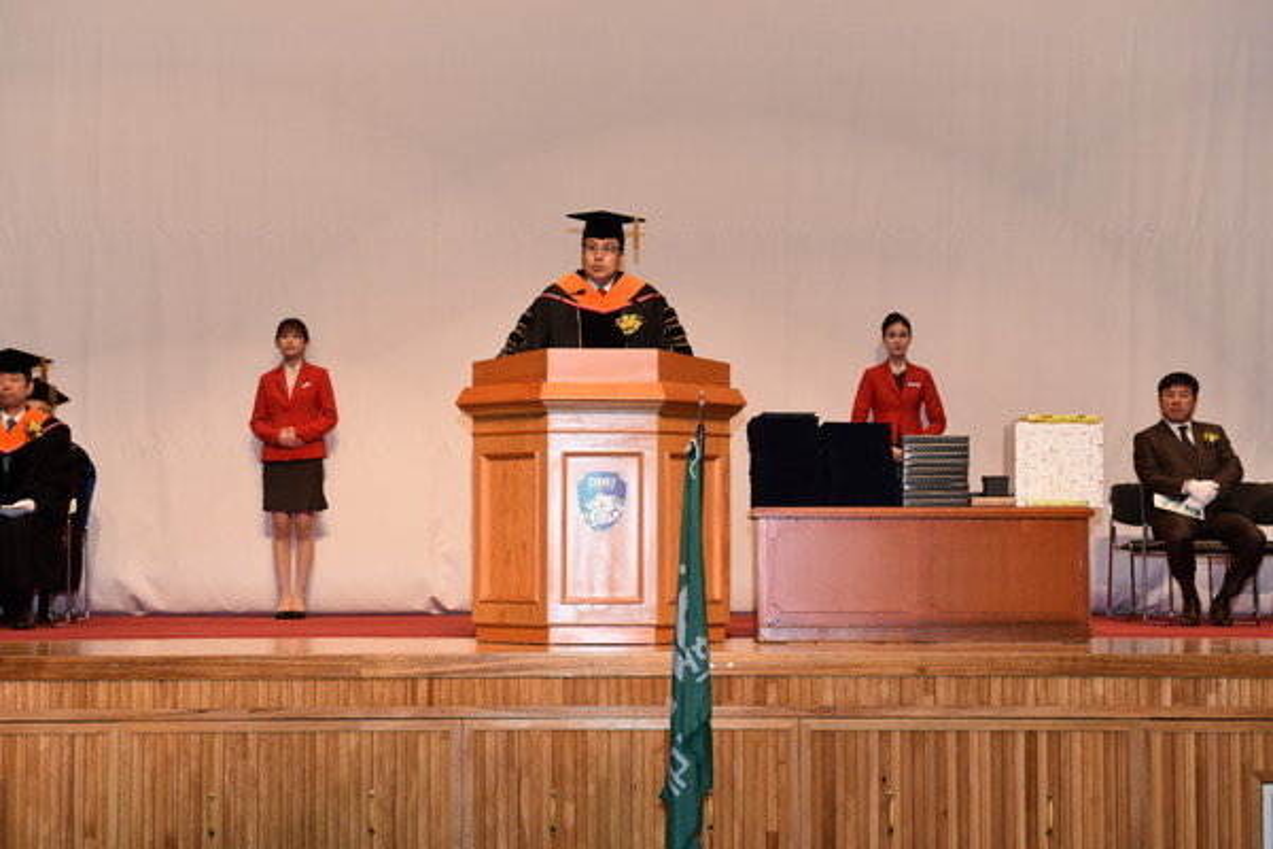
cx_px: 636
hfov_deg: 28.8
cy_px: 424
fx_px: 2475
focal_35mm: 70
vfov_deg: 19.5
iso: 640
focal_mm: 70
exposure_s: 1/60
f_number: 6.3
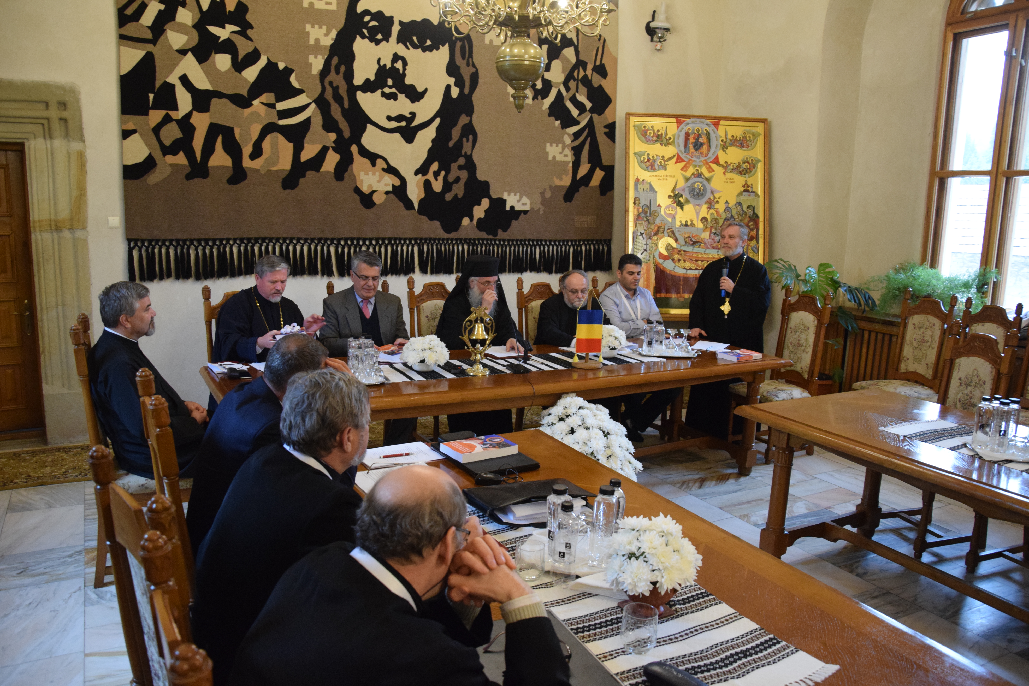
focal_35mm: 27
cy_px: 343
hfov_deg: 67.4
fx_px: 772
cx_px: 514
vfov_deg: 47.9
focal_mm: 18
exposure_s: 1/60
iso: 2200
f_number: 3.5
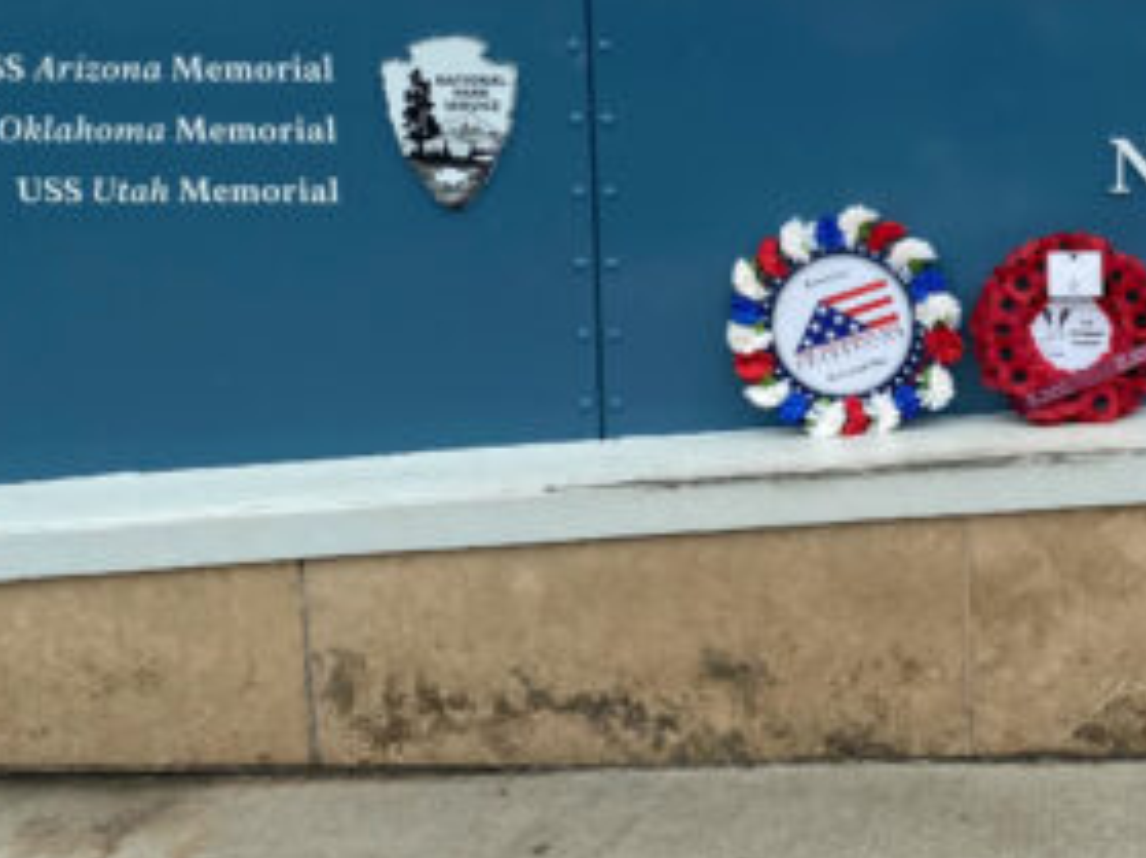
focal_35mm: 56
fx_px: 1853
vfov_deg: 26.0
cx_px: 1010
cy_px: 291
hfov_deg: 32.8
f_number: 1.8
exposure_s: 1/2688
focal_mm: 4.25
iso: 32
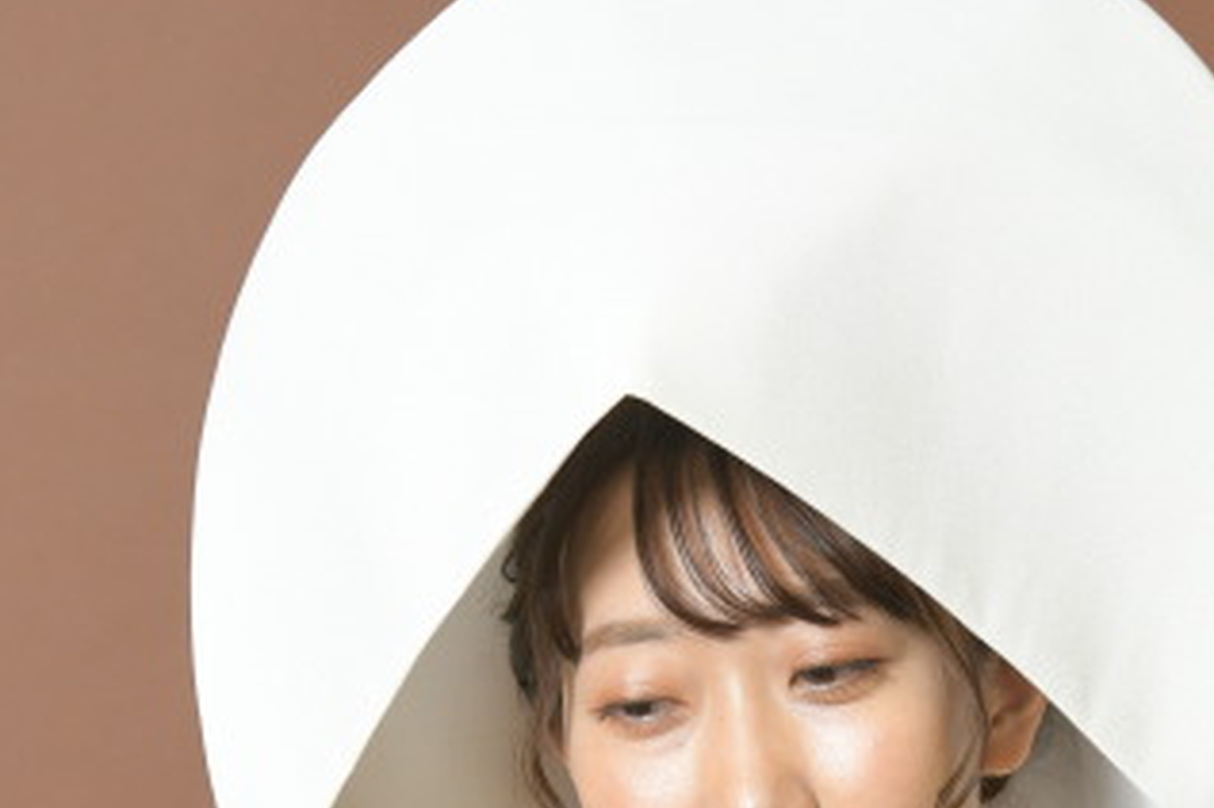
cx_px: 326
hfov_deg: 16.9
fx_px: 4078
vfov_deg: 11.1
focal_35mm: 121
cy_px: 1001
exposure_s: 1/125
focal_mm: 48
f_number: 5.6
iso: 1250
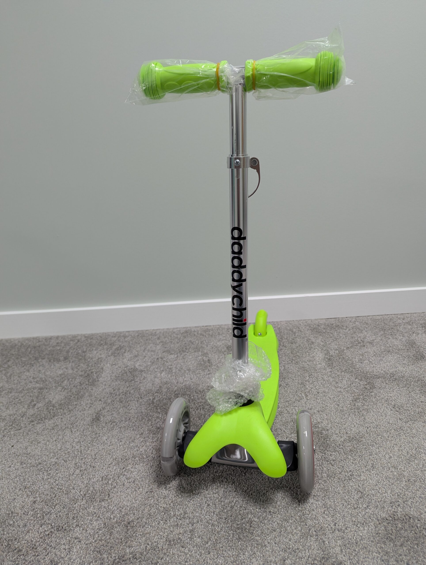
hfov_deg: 56.9
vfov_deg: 71.5
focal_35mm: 24
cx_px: 213
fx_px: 393
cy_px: 282
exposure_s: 1/30
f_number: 1.85
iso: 48
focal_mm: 6.81
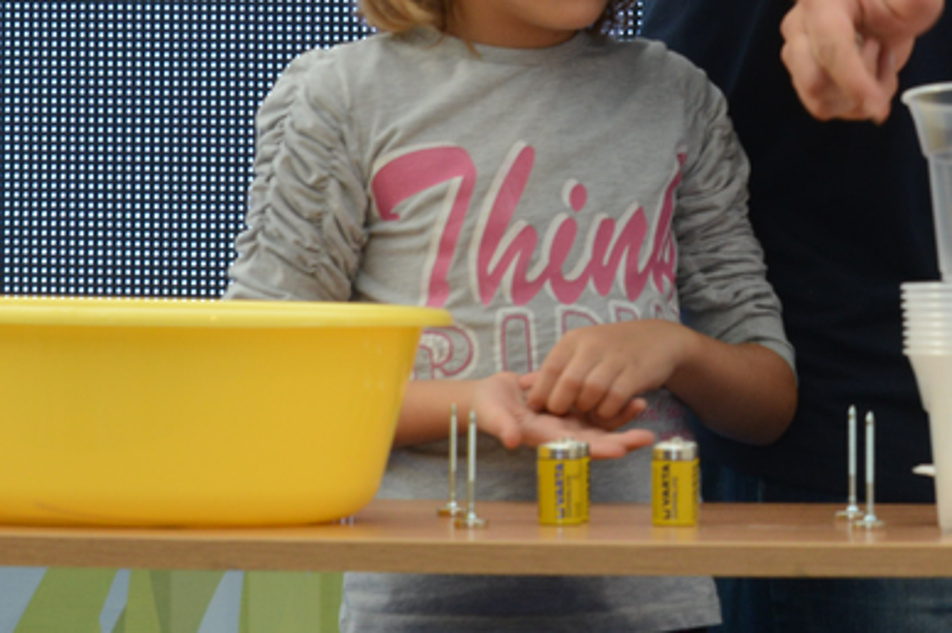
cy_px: -357
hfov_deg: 7.2
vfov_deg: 4.8
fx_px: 7504
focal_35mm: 284
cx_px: 883
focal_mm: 86
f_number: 7.1
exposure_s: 1/100
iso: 640
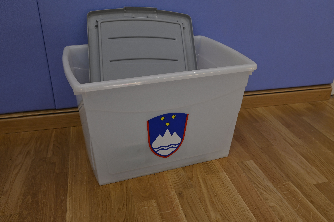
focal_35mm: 32
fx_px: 297
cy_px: 111
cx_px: 167
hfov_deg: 58.7
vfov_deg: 41.1
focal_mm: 32
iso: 1250
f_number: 6.3
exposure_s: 1/160
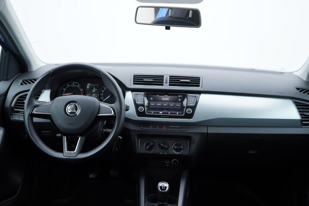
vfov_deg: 36.9
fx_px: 309
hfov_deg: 53.1
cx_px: 154
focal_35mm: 36
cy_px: 103
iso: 125
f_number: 2.8
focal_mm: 24
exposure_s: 1/40
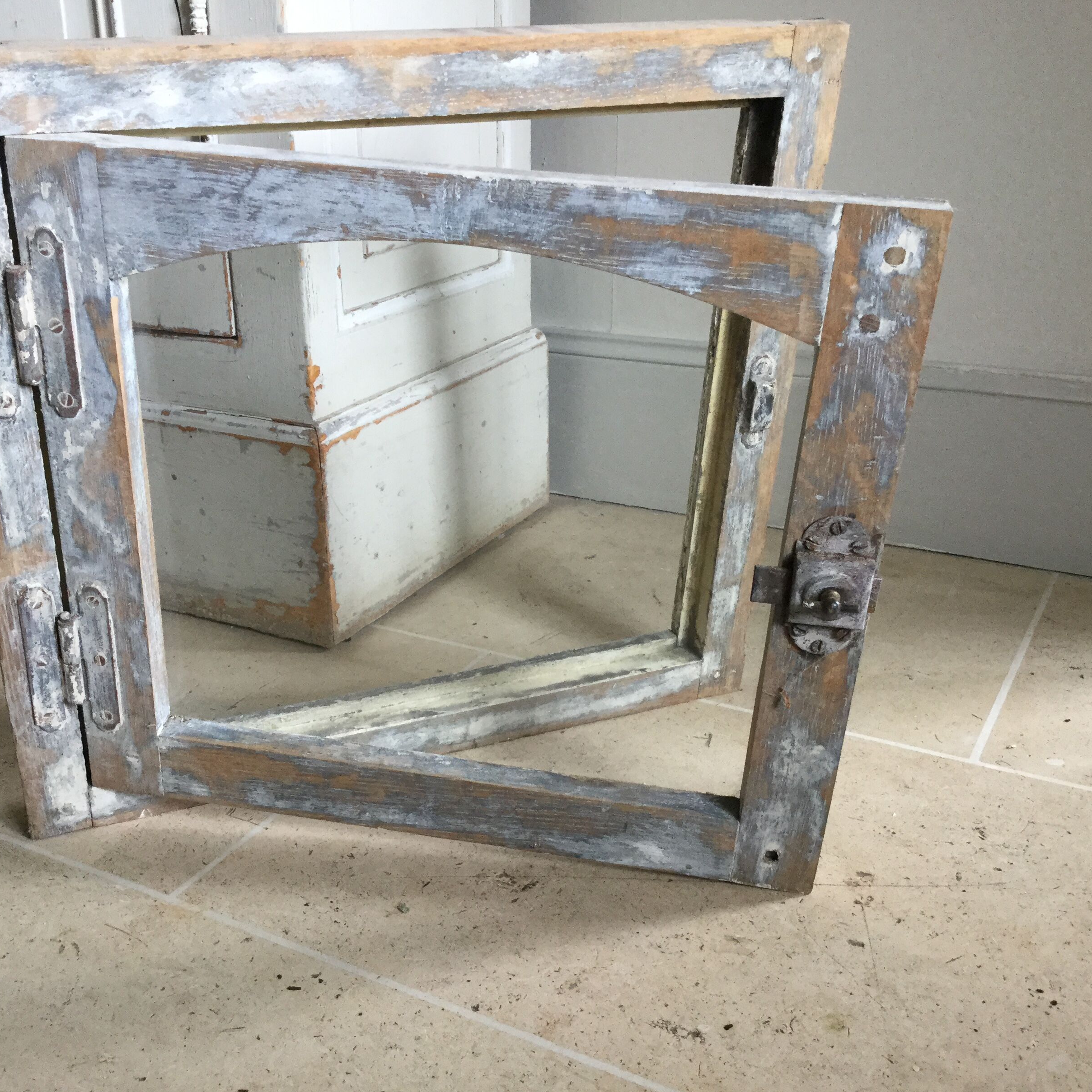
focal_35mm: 37
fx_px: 1321
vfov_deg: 44.9
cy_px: 544
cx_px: 458
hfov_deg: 44.8
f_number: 2.4
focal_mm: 3.3
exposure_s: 1/33
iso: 50
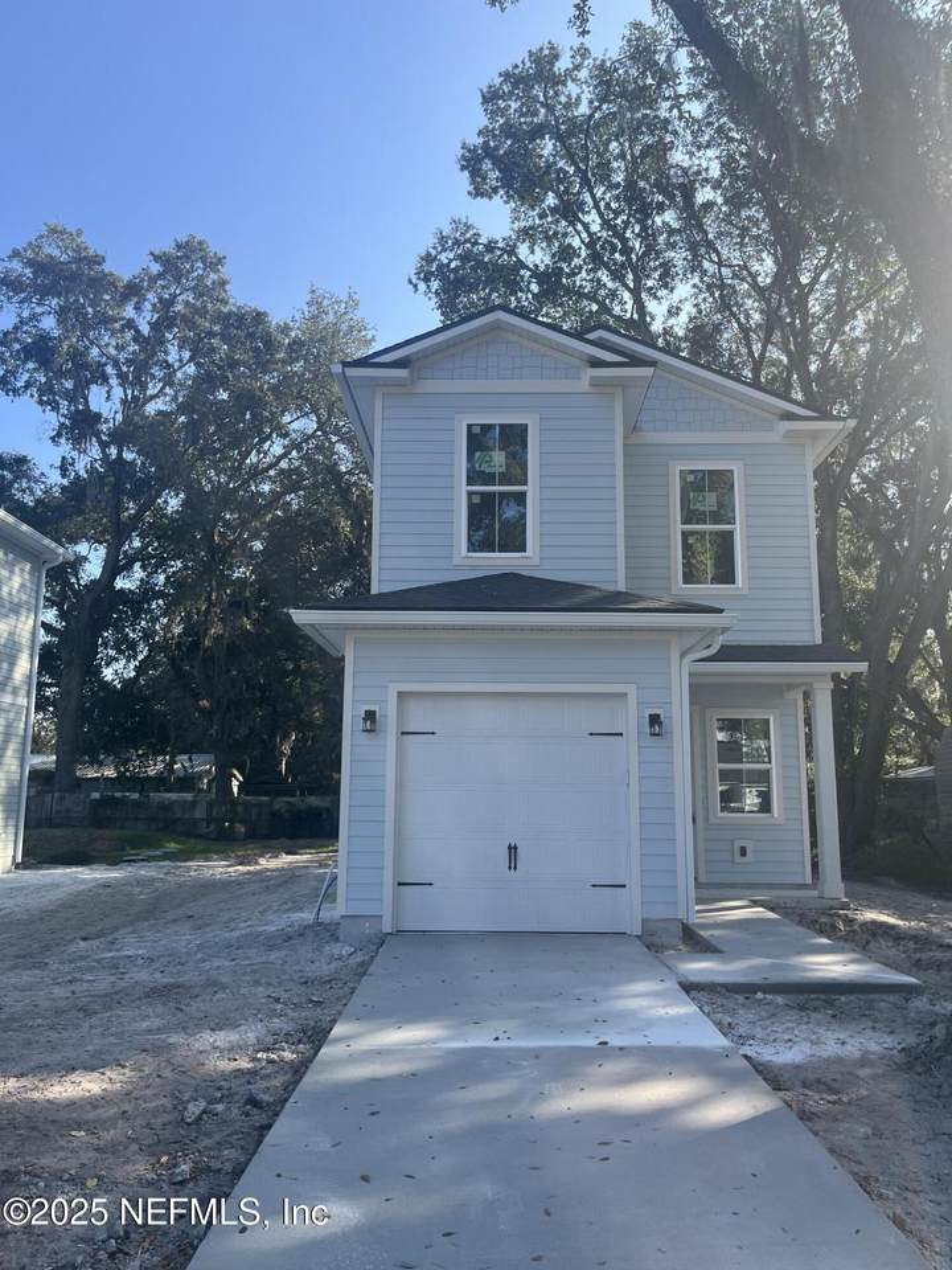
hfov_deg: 53.1
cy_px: 635
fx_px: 953
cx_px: 476
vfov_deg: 67.3
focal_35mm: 26
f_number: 1.6
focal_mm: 5.1
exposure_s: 1/1186
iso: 50
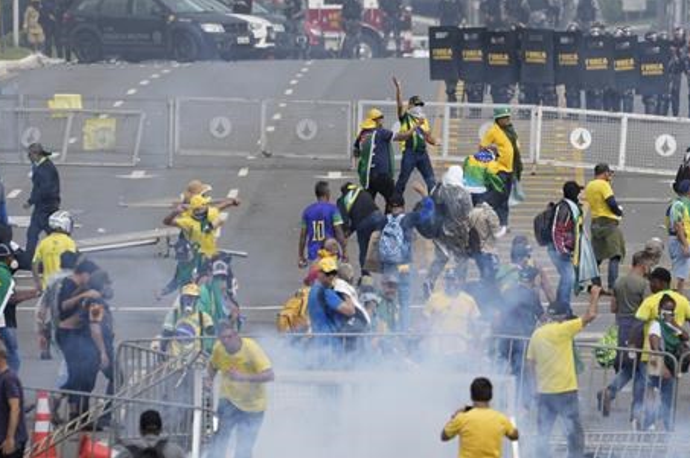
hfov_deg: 2.9
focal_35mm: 711
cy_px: 278
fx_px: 13613
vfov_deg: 1.9
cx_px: 477
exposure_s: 1/640
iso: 160
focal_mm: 330
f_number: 5.6
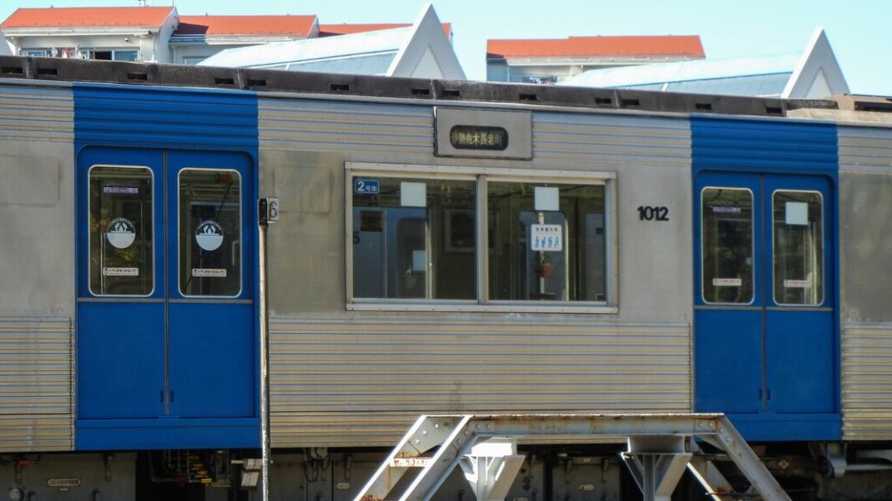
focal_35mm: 127
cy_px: 292
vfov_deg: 9.5
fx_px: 3004
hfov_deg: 16.9
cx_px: 446
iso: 160
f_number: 4.6
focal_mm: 20.9
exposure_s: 1/270
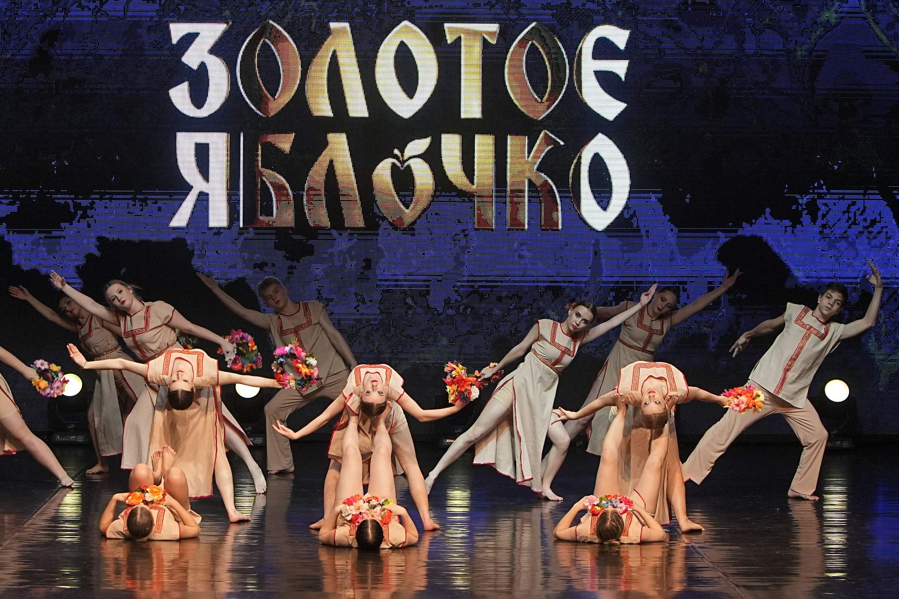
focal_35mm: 129
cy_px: 232
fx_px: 3221
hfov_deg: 15.9
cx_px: 388
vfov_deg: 10.6
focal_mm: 70
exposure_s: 1/400
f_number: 4
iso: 2500
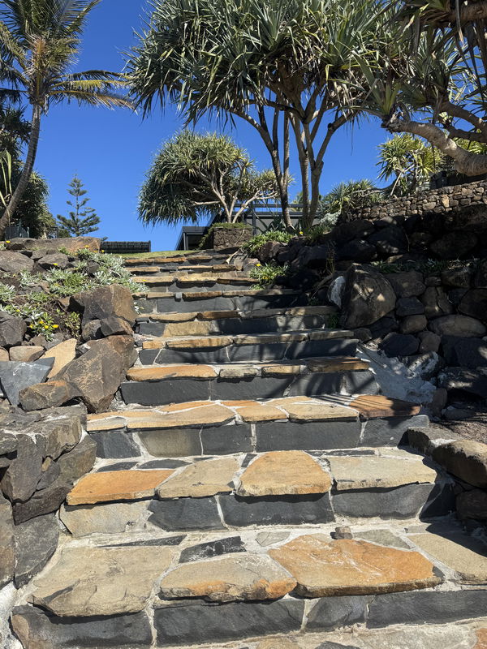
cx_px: 244
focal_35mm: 24
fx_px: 450
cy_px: 324
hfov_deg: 56.8
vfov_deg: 71.6
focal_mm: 6.76
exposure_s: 1/3597
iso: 80
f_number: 1.78
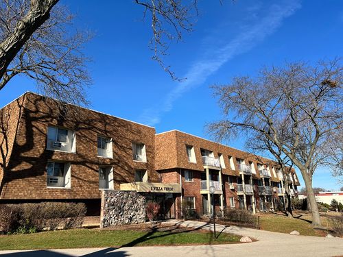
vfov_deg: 53.1
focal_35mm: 26
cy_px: 128
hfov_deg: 67.3
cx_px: 172
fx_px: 258
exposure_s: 1/3257
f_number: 1.5
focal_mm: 5.7
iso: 50
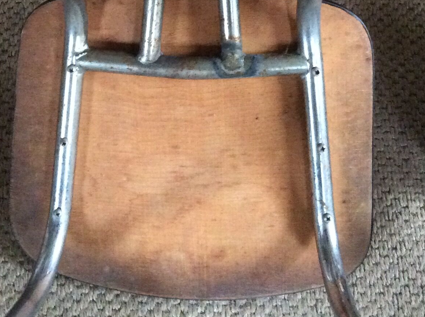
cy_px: 11
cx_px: 177
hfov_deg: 27.4
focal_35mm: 71
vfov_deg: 20.1
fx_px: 871
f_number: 2.4
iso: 400
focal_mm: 3.3
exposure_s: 1/17
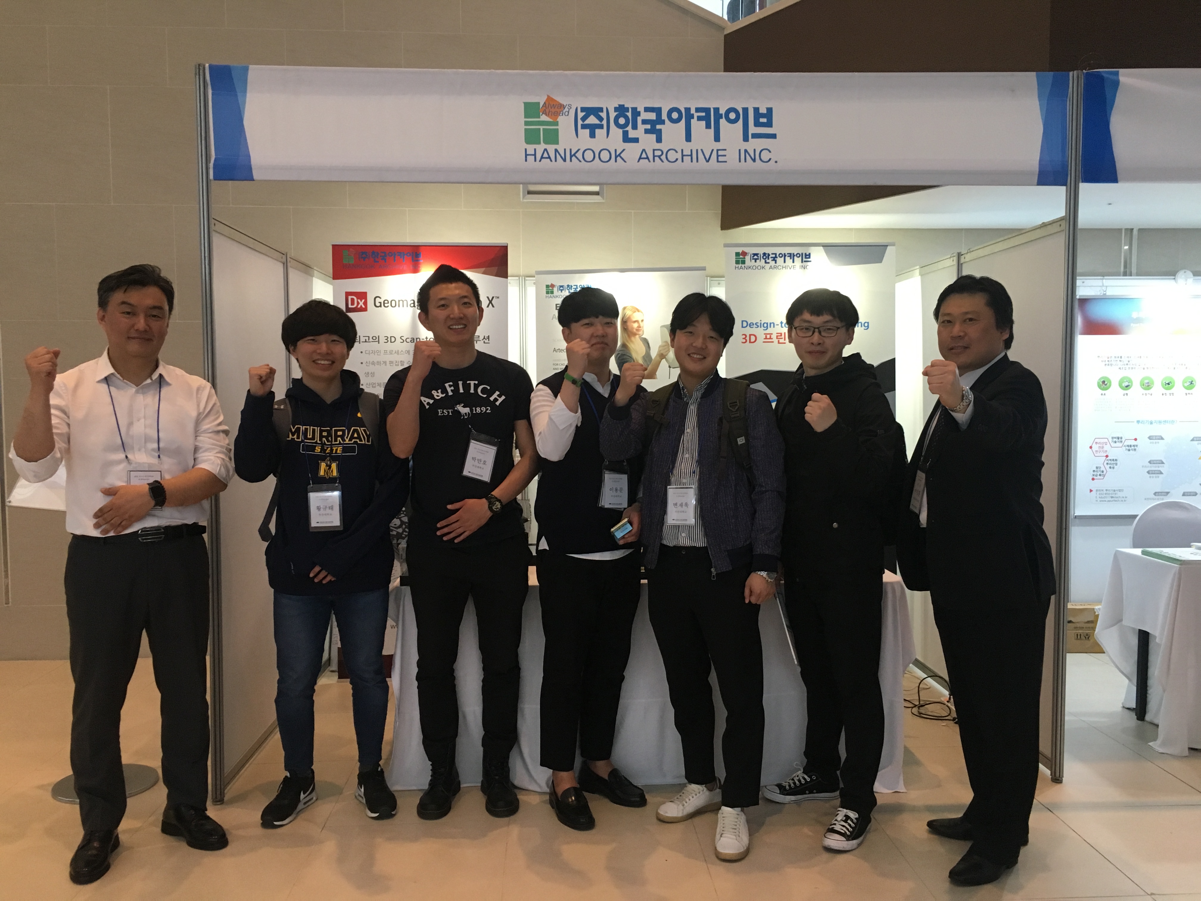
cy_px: 450
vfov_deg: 48.2
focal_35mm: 29
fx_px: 1006
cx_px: 600
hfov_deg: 61.7
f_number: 2.2
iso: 125
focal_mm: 4.15
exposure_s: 1/30
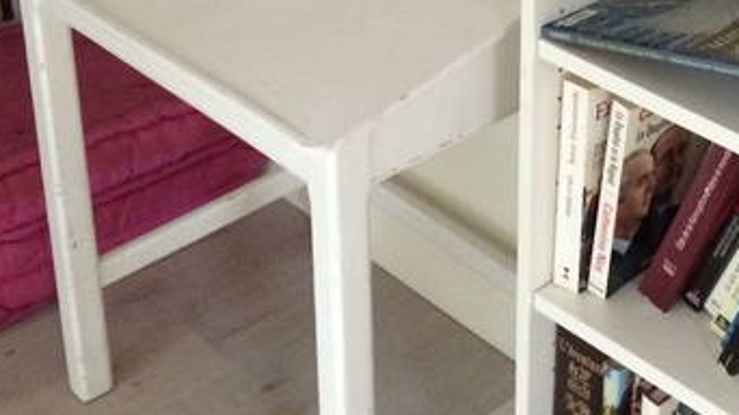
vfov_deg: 15.2
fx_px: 1430
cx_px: 596
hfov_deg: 28.3
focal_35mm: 73
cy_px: -214
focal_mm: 4.15
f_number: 2.2
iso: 400
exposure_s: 1/15
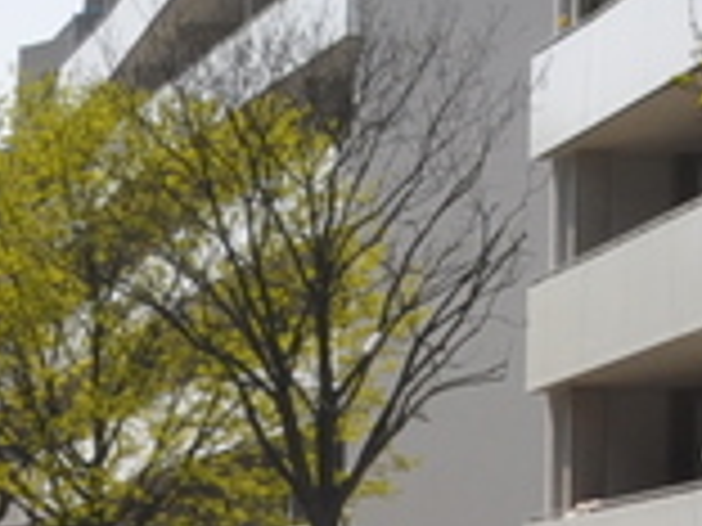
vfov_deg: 5.7
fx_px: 5241
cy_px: -328
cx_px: 1494
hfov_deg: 7.3
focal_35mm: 258
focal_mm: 25
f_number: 16
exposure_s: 1/200
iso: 200
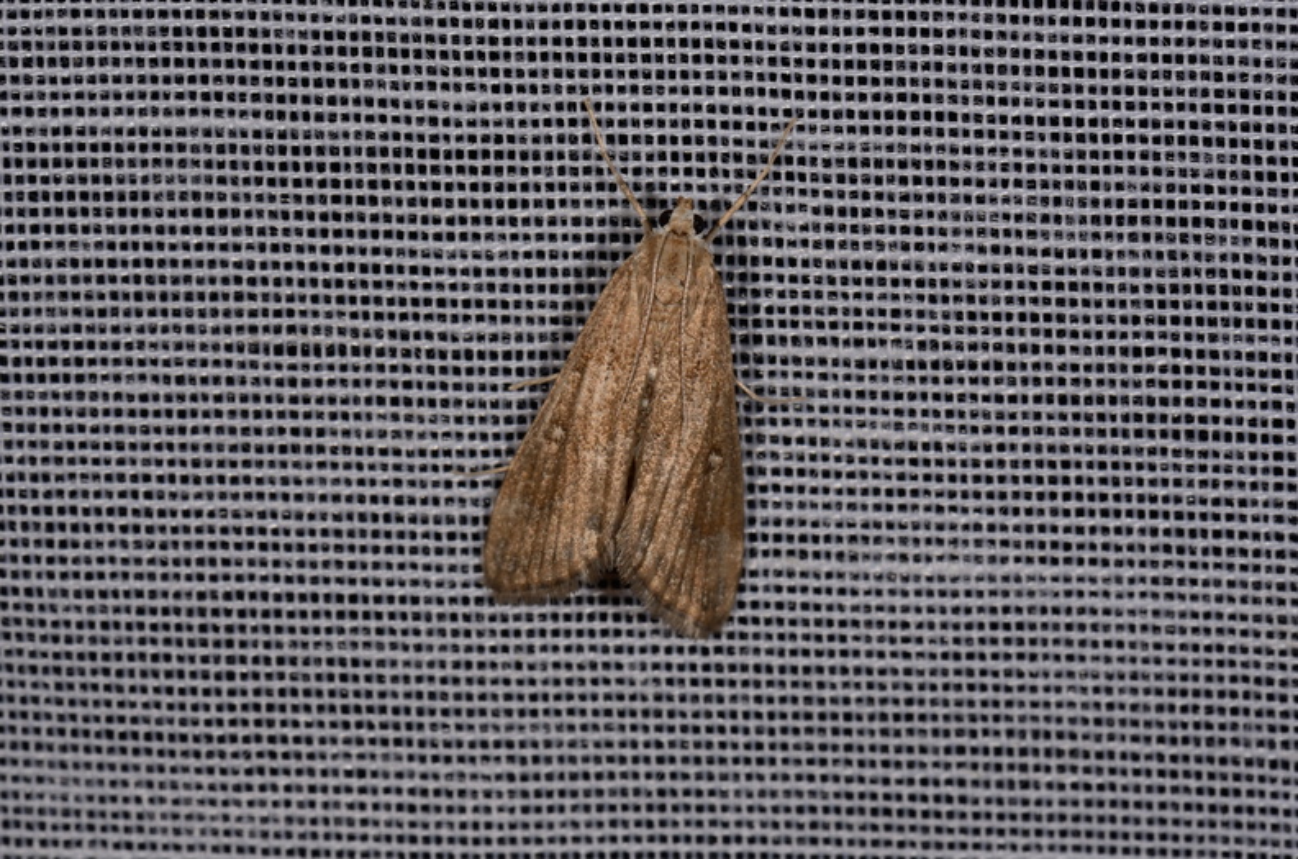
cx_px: 649
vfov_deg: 10.7
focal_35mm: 128
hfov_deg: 16.1
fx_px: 4586
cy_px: 430
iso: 100
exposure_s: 1/60
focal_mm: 85
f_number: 25
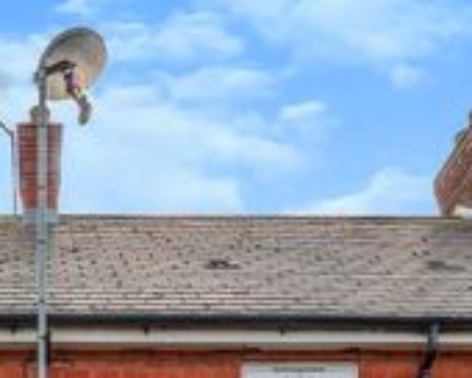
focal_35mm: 54
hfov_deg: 32.6
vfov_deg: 22.2
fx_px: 754
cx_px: 28
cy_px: 593
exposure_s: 1/500
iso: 200
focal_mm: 14
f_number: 8
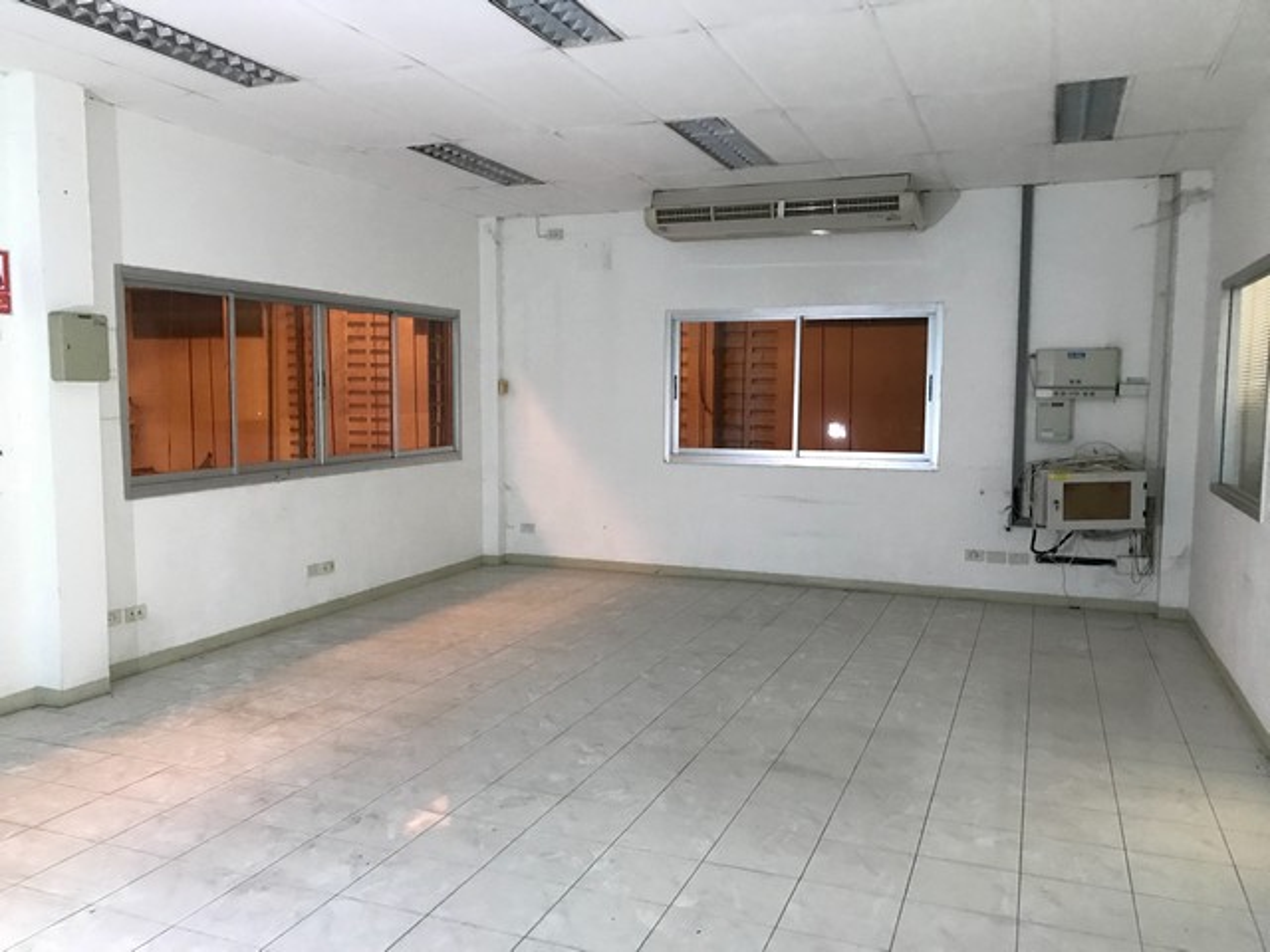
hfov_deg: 63.4
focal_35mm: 28
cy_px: 476
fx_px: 1027
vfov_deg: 49.7
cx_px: 635
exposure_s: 1/13
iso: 100
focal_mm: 3.99
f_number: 1.8
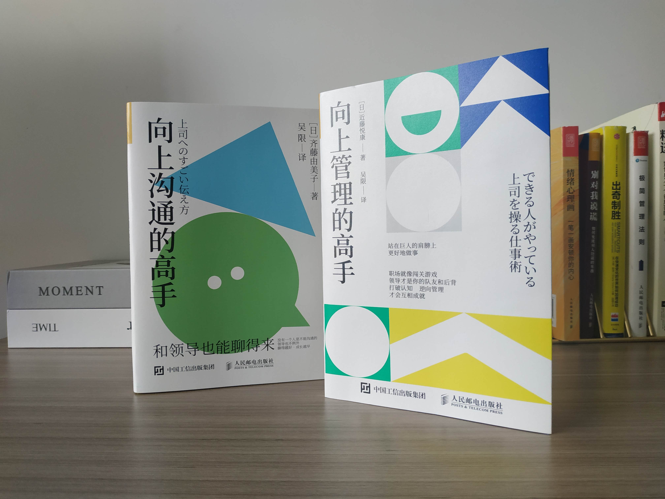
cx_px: 332
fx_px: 461
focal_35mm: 24
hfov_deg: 71.6
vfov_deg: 56.8
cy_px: 250
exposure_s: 1/50
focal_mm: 3.94
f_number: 1.9
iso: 100
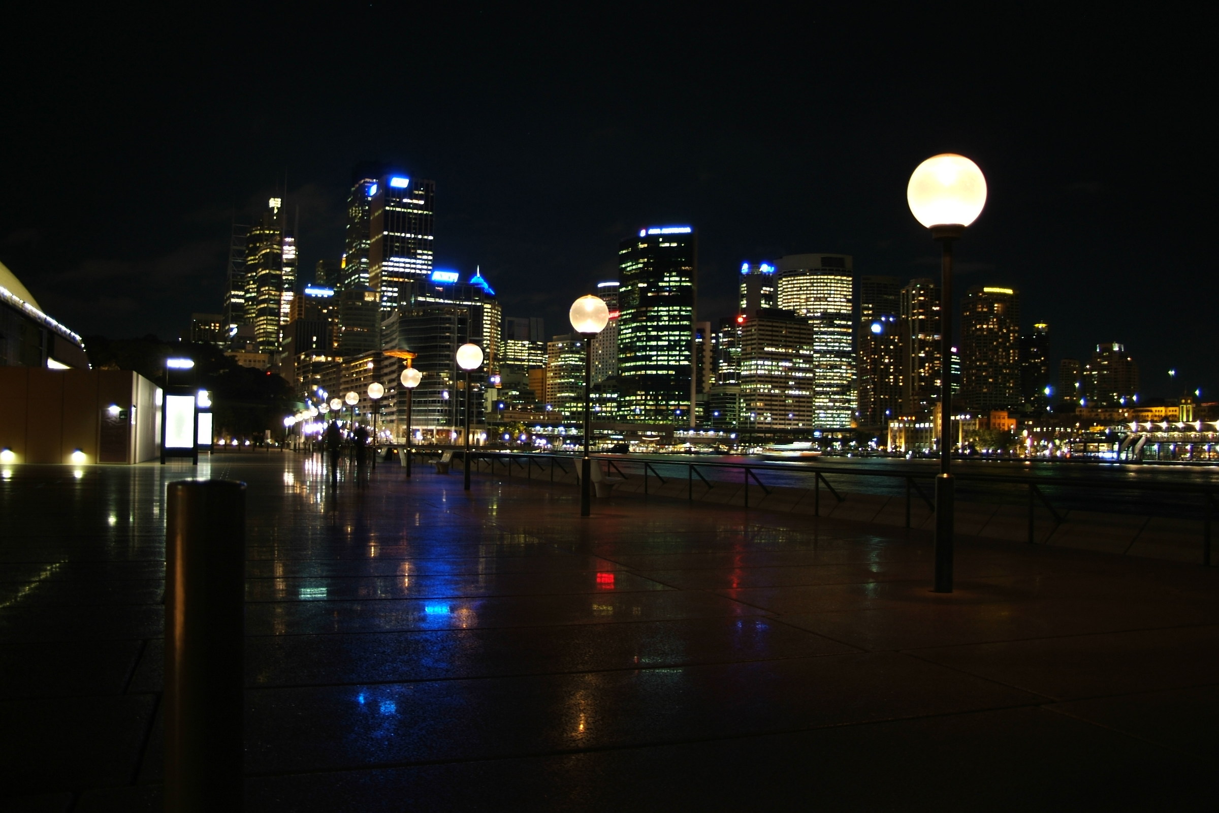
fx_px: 914
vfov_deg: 47.9
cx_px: 610
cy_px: 406
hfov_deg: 67.4
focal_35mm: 27
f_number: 3.5
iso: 200
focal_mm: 18
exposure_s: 2
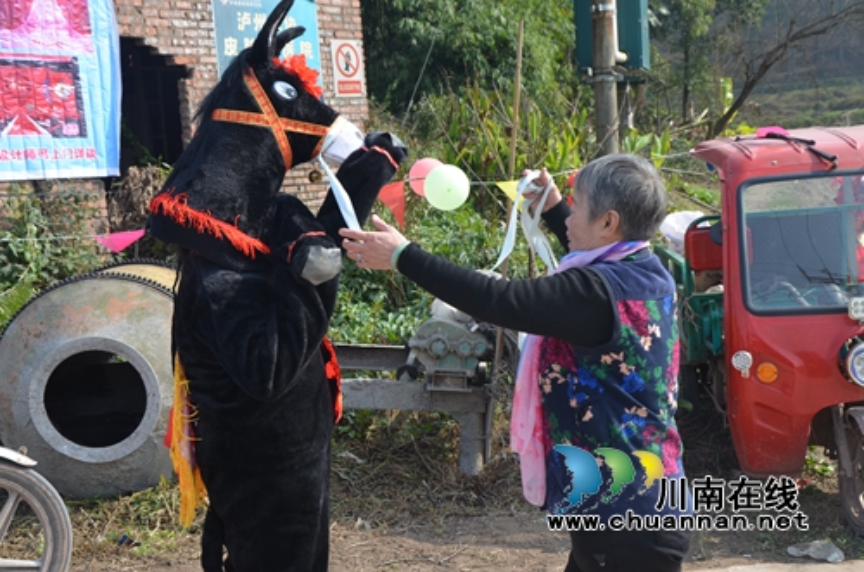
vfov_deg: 26.4
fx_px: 1221
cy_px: 286
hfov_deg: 39.0
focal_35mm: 51
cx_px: 432
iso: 200
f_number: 8
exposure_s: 1/250
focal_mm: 34
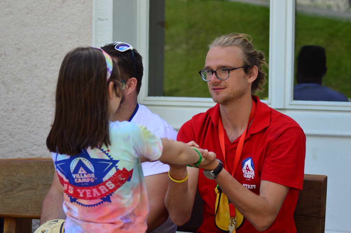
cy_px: 116
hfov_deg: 19.5
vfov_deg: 13.0
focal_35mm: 105
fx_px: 1023
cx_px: 176
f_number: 4
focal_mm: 70
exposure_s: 1/250
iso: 100
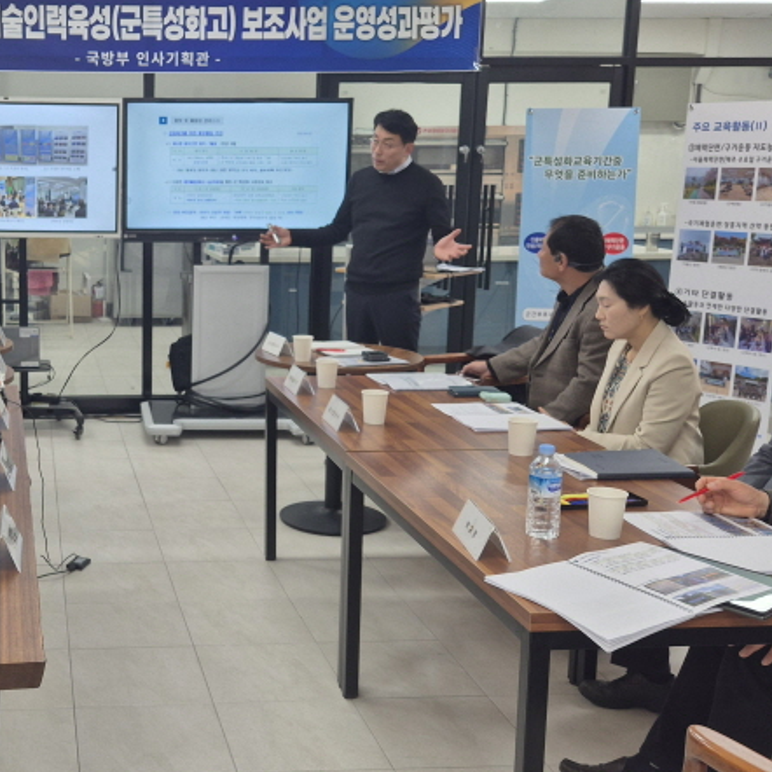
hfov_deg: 35.0
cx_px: 103
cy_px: 363
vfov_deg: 36.8
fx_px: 1161
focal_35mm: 46
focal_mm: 5.4
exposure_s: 1/80
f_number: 1.8
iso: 32
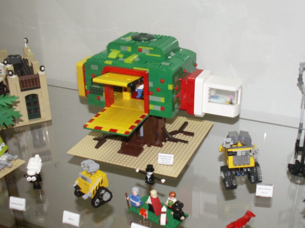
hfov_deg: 41.2
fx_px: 405
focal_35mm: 46
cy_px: 142
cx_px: 173
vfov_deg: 31.4
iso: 160
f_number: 2.8
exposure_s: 1/60
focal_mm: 5.86
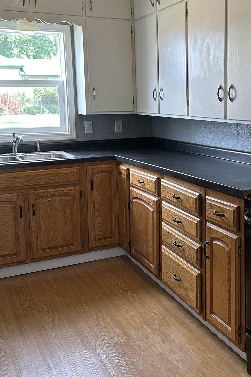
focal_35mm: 43
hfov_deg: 30.9
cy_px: 153
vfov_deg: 45.2
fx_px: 449
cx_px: 172
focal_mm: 6.86
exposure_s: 1/120
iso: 125
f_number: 1.78
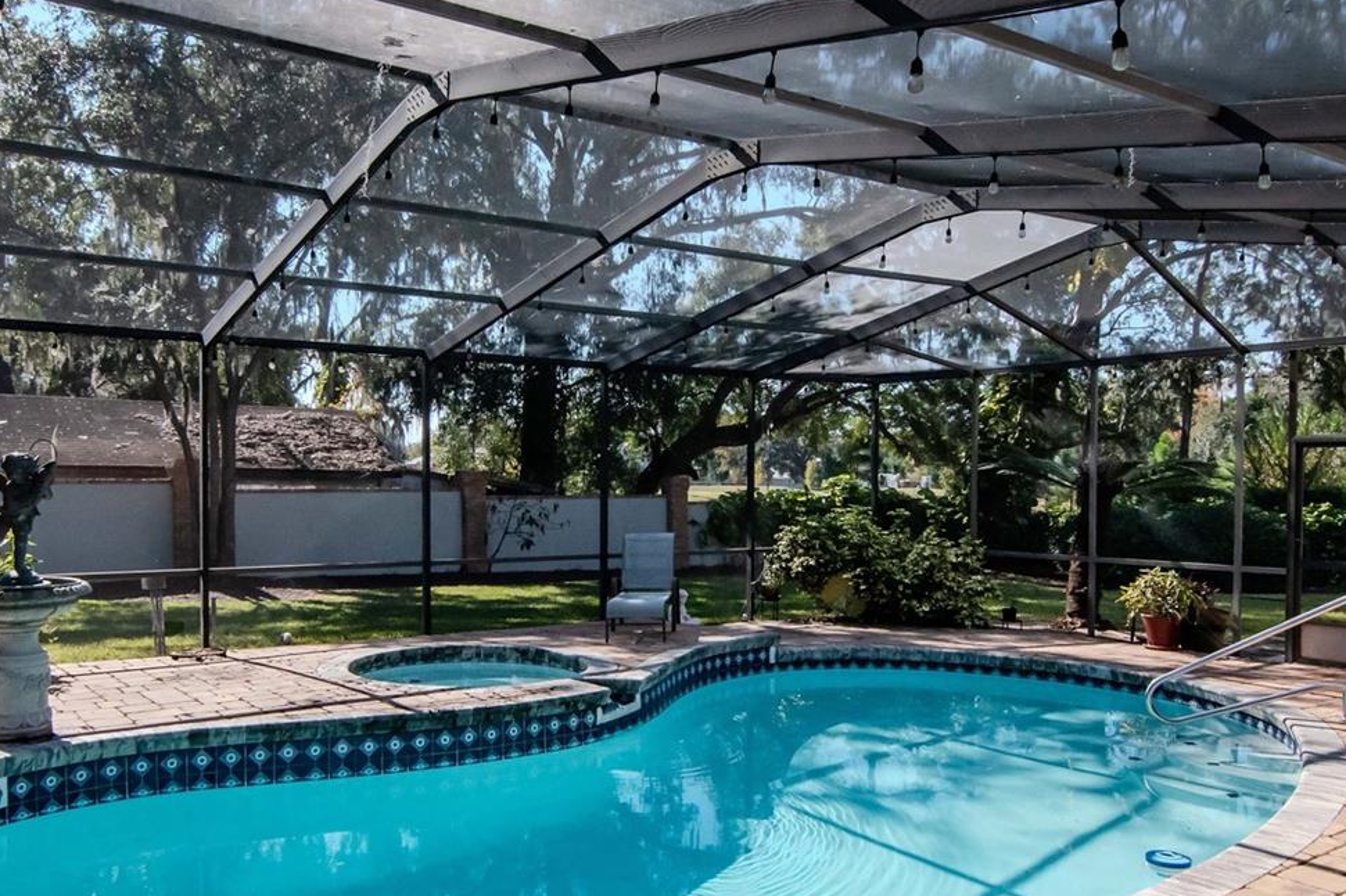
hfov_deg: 64.2
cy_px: 551
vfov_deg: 45.5
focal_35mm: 28
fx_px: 1062
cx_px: 549
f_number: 10
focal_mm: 11.5
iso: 1000
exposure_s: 1/1000
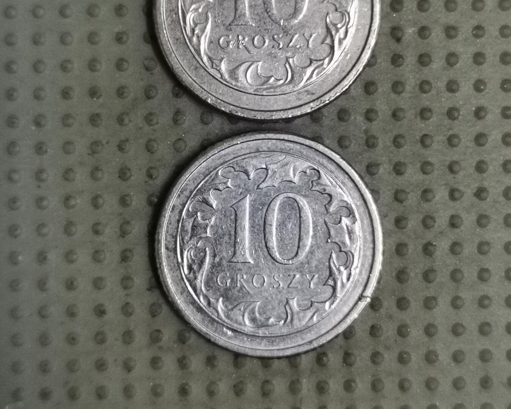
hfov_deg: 27.9
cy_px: 137
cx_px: 256
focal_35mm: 68
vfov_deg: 22.4
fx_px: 1028
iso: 320
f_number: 1.8
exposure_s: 1/30
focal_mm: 4.75
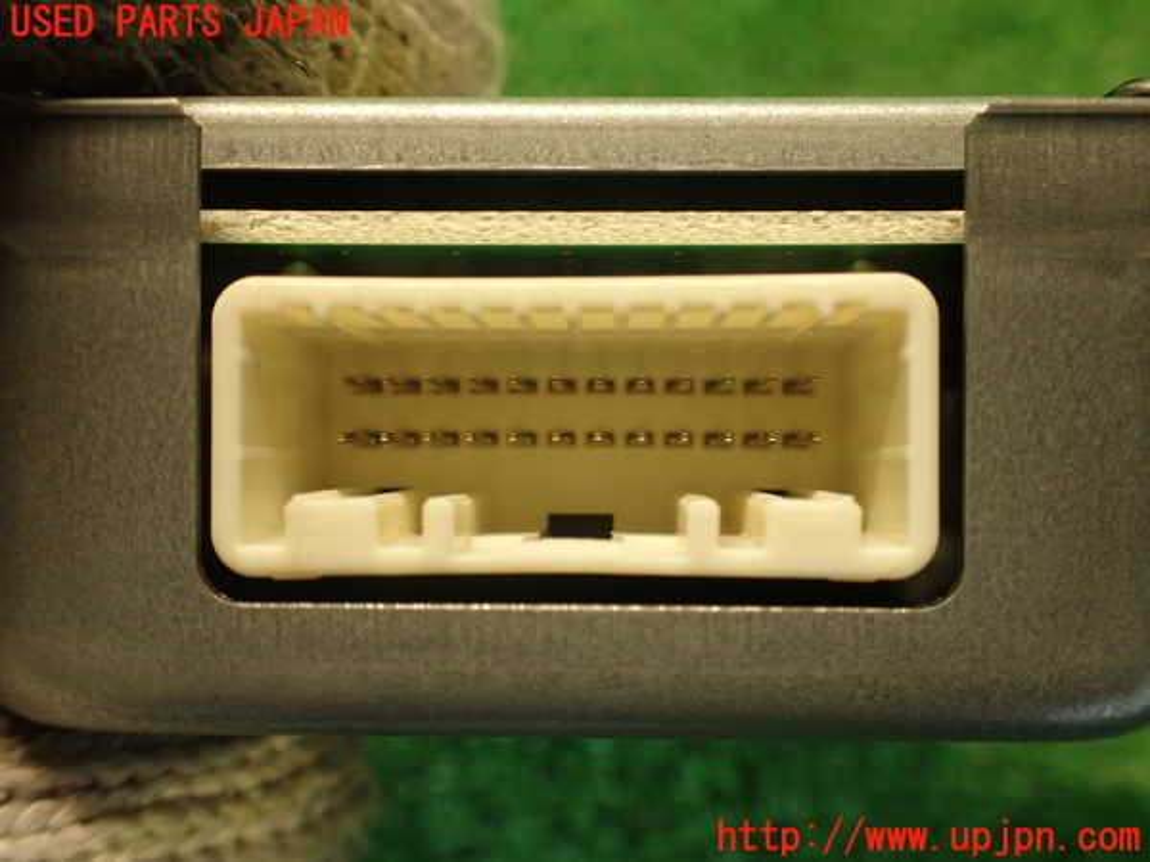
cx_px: 575
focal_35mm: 32
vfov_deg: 44.2
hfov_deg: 56.8
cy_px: 431
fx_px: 1063
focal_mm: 5.79
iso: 250
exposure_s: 1/30
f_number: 2.4
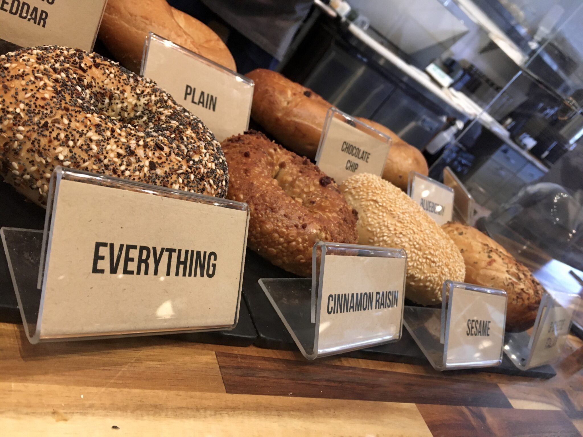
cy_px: 218
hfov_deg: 61.7
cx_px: 292
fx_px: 488
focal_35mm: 29
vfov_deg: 48.2
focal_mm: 4.15
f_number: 2.2
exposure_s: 1/30
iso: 125
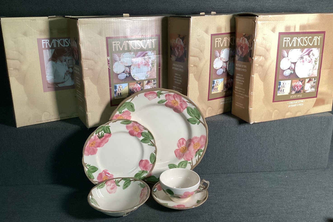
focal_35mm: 33
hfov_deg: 57.2
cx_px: 167
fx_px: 305
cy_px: 99
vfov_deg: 39.9
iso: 160
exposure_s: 1/60
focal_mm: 3.3
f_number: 2.4
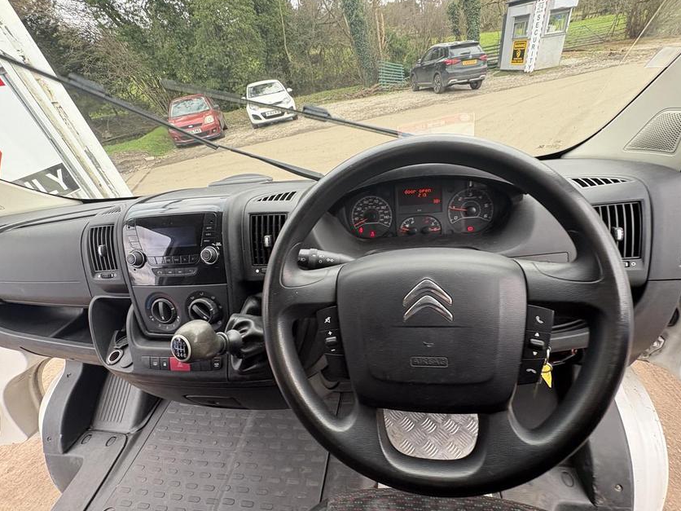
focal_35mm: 15
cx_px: 363
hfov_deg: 98.0
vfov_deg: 81.7
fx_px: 295
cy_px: 263
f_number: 2.2
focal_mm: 2.22
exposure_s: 1/99
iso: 125
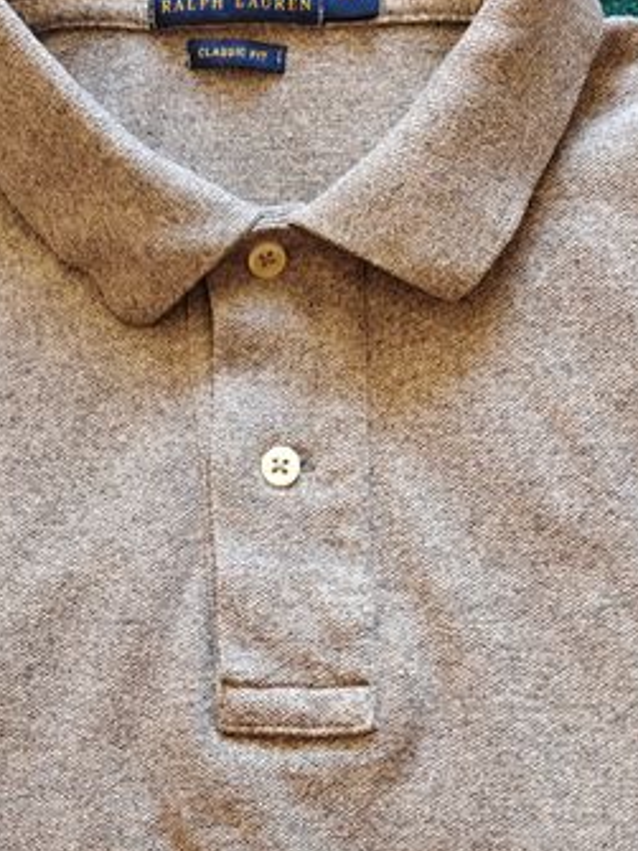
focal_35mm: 55
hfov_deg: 26.4
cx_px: 216
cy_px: 701
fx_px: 1352
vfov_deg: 33.7
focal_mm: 6.06
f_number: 1.6
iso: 200
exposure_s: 1/100
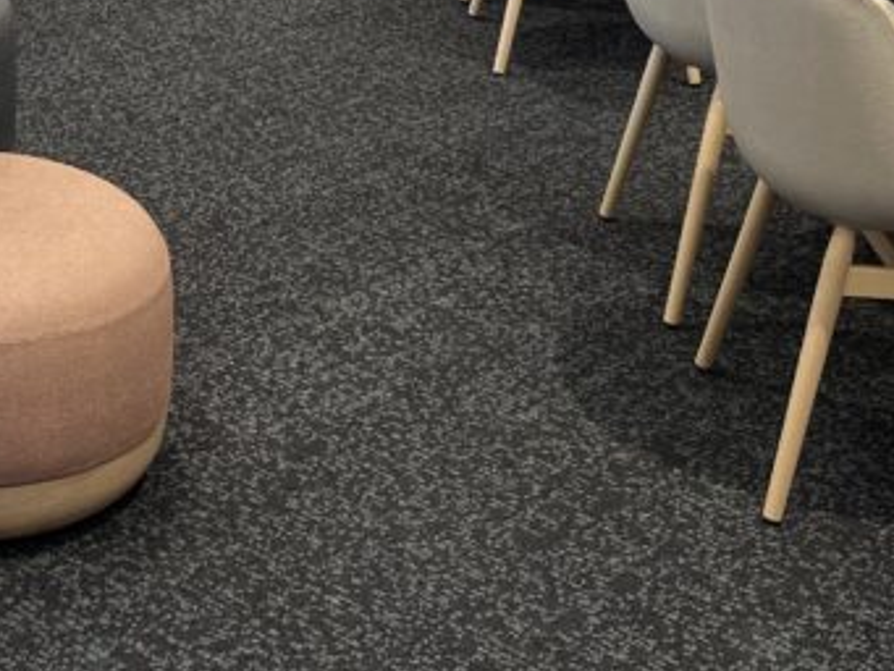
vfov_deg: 17.8
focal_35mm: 78
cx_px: -21
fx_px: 2015
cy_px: -168
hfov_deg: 23.8
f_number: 1.5
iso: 80
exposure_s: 1/60
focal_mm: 5.7
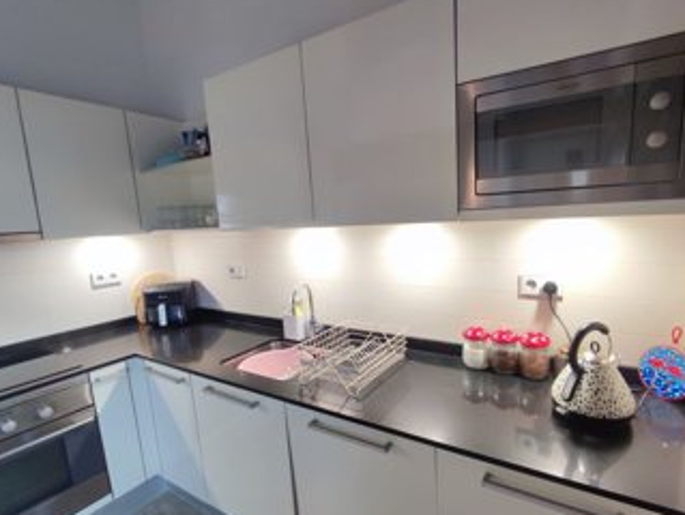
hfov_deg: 87.5
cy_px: 279
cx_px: 370
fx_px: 357
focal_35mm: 18
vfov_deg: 71.6
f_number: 2.2
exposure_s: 1/33
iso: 93
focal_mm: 1.65
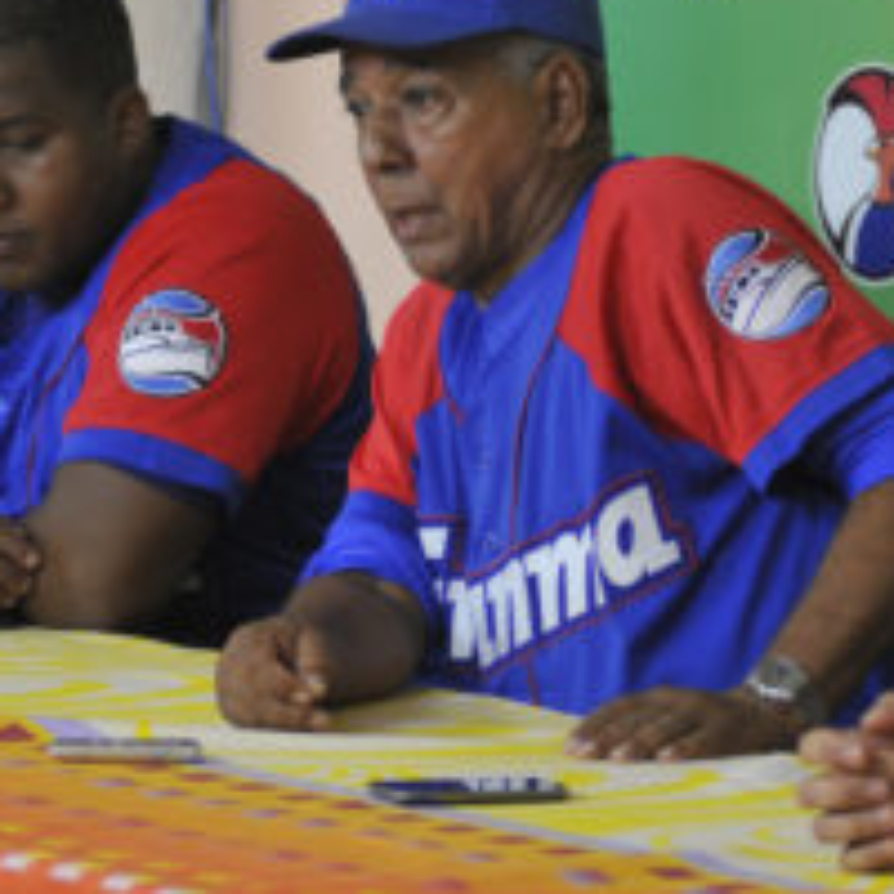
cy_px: 362
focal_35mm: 208
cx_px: 653
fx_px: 6078
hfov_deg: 8.4
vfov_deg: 8.4
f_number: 2.8
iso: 640
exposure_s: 1/60
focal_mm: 80
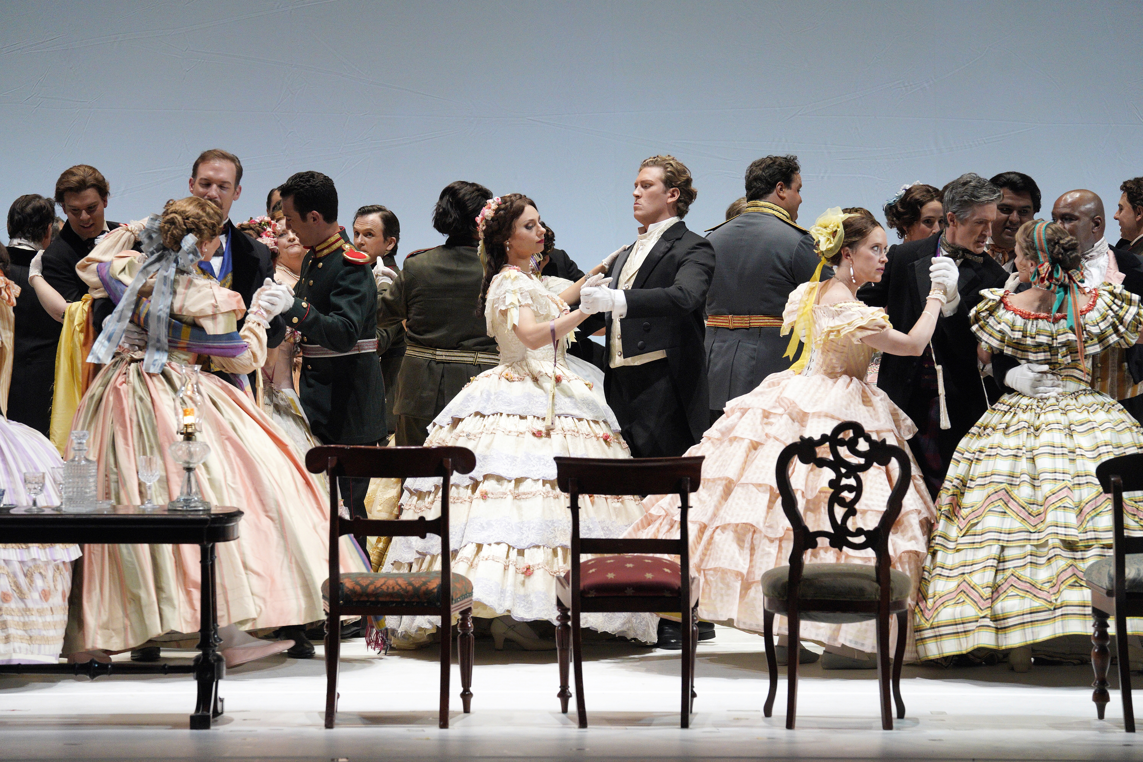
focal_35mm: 136
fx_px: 4318
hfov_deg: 15.1
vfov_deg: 10.1
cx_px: 572
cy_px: 381
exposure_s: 1/250
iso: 5000
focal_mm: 136
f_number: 5.6
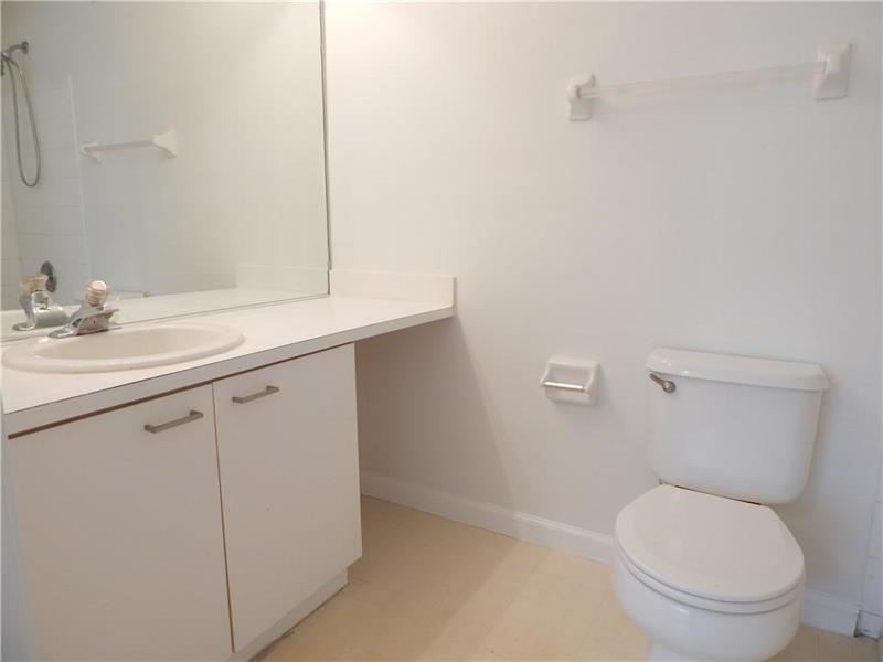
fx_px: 561
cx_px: 442
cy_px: 331
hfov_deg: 76.4
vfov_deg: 61.1
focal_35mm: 22
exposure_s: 1/30
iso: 125
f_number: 3
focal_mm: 4
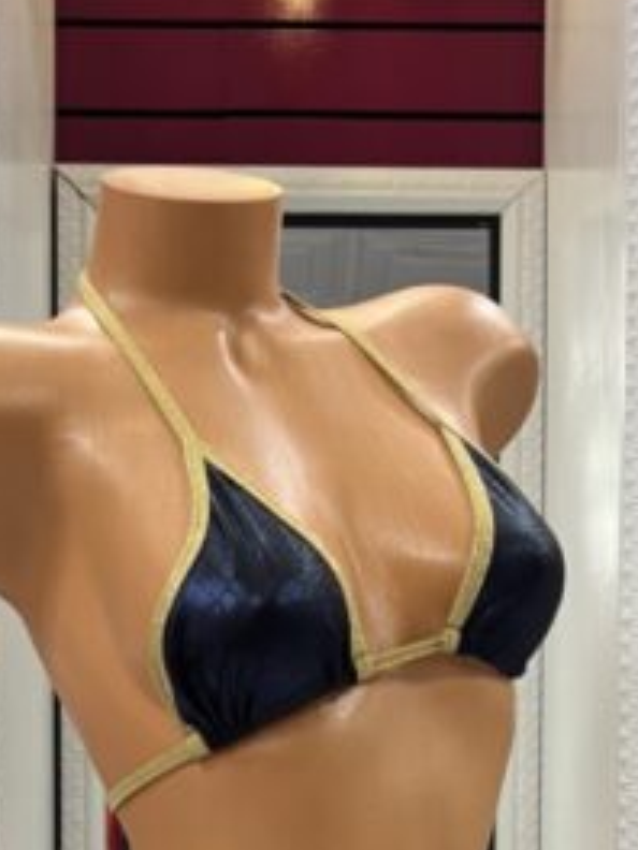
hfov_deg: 24.8
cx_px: 293
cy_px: 811
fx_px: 1450
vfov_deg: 30.8
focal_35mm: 59
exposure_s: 1/60
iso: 125
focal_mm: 5.7
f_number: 1.5
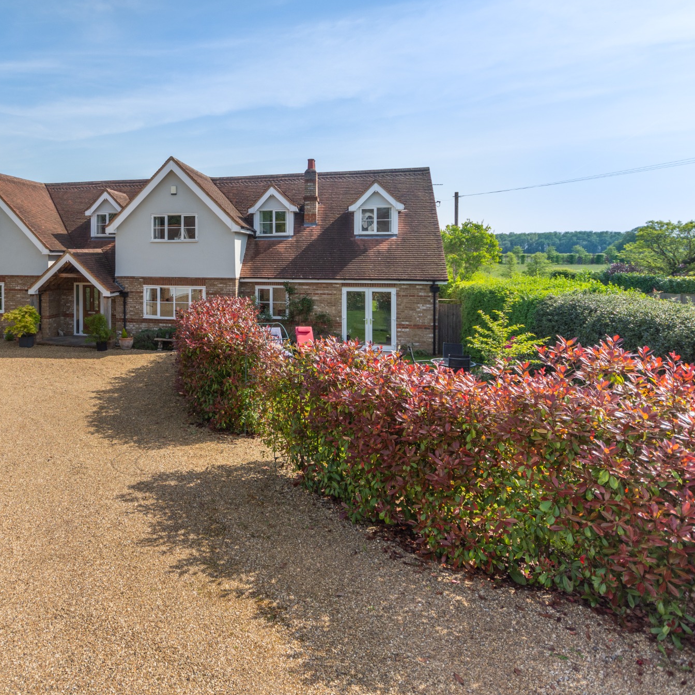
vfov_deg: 68.8
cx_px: 182
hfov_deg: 65.1
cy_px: 345
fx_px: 507
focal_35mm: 22
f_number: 5
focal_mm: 11.5
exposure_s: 1/800
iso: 200
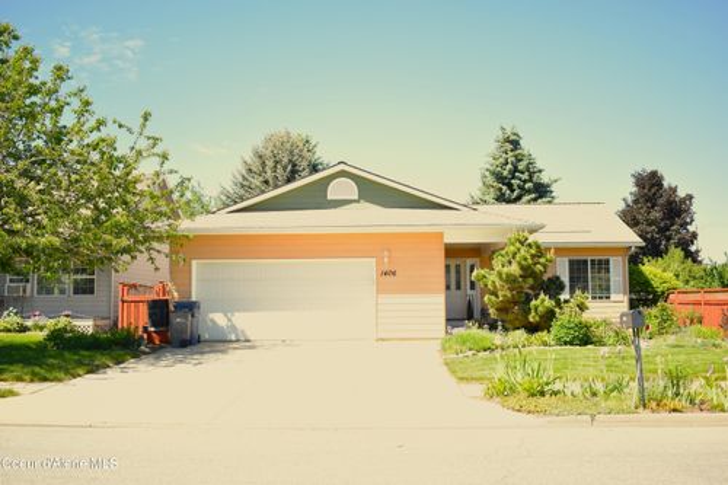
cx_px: 364
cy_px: 242
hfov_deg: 53.1
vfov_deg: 36.8
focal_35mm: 36
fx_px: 728
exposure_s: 1/200
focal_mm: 24
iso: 100
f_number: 4
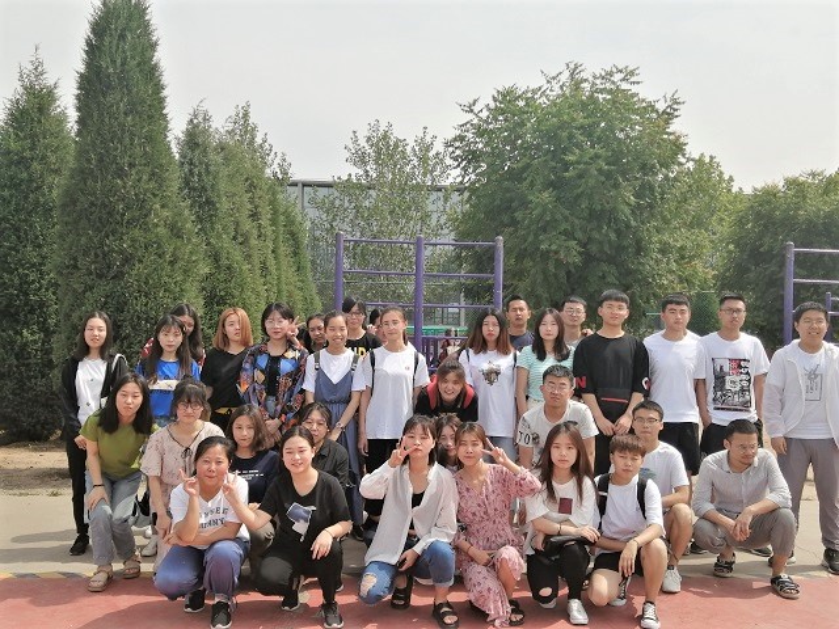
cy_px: 314
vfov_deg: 45.4
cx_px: 420
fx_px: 751
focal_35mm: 31
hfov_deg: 58.4
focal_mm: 3.62
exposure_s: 1/1094
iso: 50
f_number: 1.8
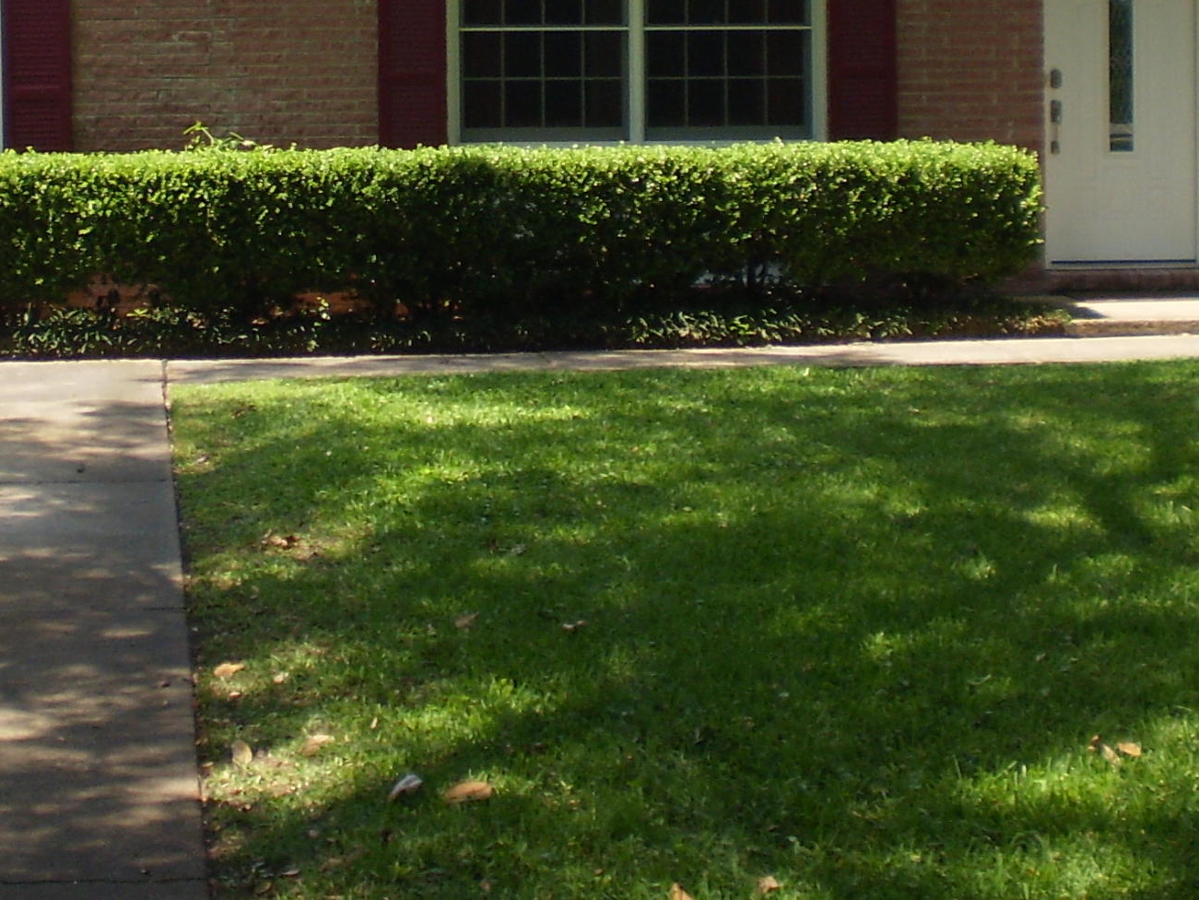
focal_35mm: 83
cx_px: 491
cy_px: -18
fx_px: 2875
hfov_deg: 23.5
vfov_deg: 17.3
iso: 64
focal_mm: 6.3
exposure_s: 1/400
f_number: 3.1
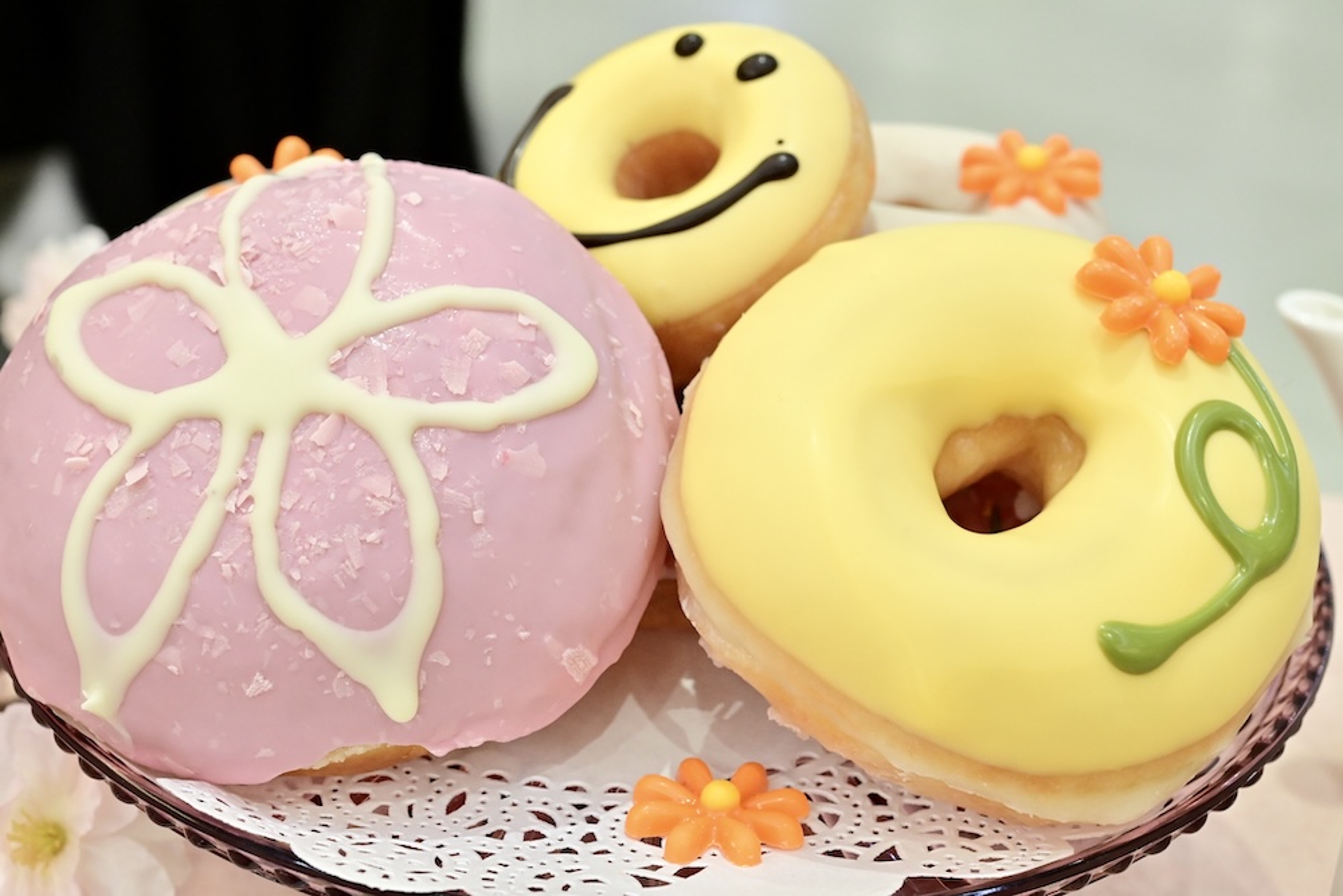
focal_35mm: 60
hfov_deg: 33.4
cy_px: 448
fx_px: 2239
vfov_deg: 22.6
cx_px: 672
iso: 6400
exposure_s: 1/125
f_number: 10
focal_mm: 60
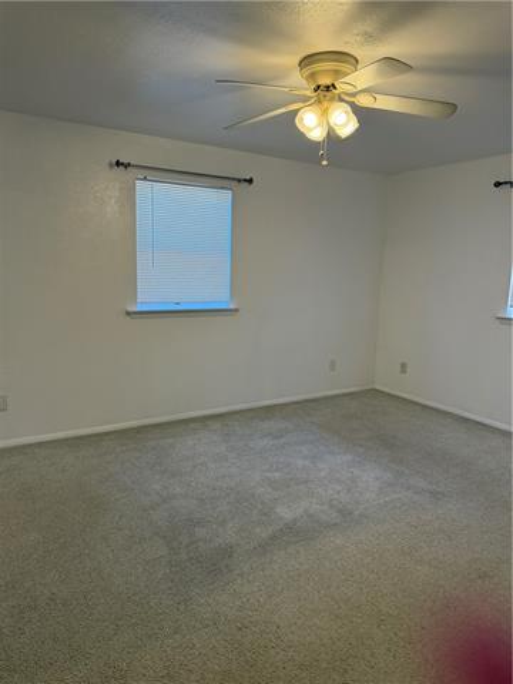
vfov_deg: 71.6
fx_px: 474
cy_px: 342
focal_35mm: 24
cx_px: 256
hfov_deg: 56.8
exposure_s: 1/175
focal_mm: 6.76
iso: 160
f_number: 1.78
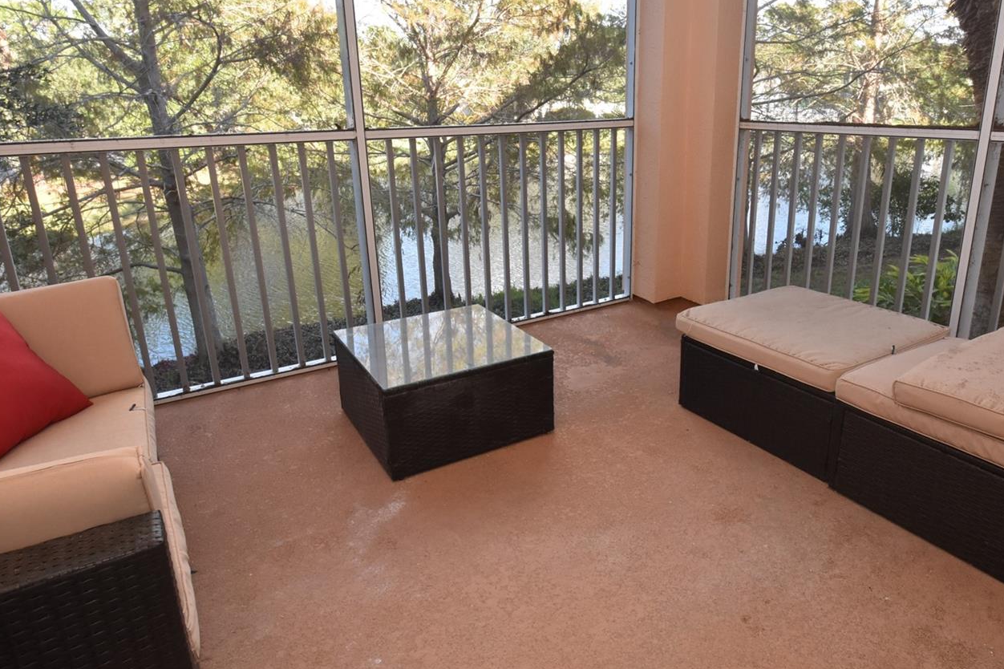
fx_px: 641
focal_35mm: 23
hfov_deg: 75.7
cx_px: 571
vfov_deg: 54.7
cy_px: 270
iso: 800
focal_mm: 12
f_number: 9
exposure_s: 1/100
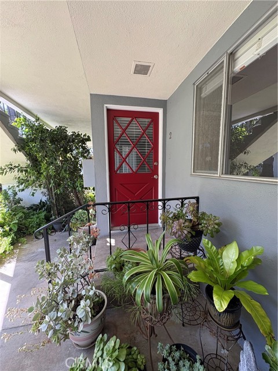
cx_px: 139
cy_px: 186
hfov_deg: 85.7
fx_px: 150
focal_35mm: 14
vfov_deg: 102.1
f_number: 2.2
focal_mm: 2.22
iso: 64
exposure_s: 1/99
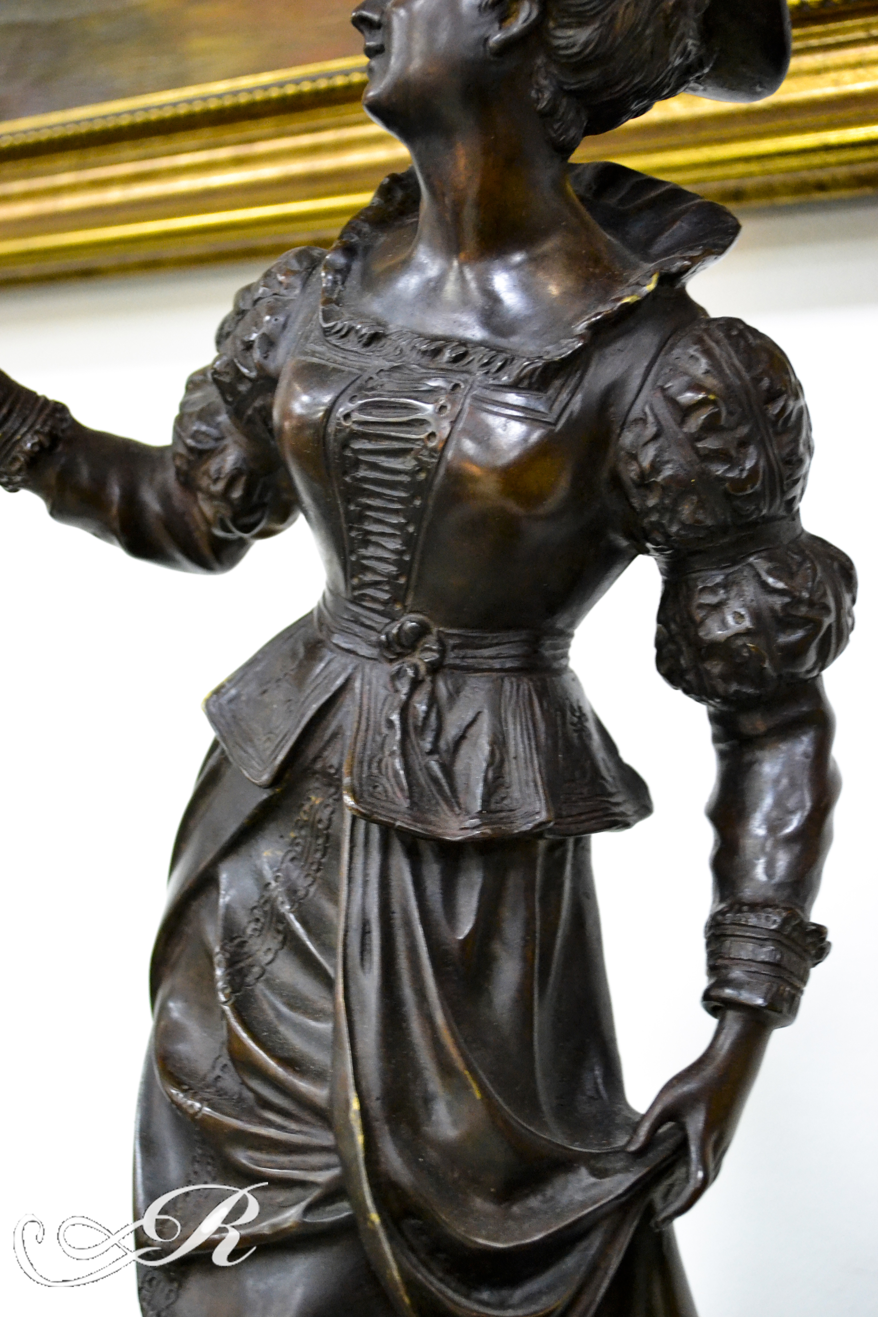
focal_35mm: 51
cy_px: 658
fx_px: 1866
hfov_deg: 26.5
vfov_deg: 38.9
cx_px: 439
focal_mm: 34
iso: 3200
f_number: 5.6
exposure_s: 1/60
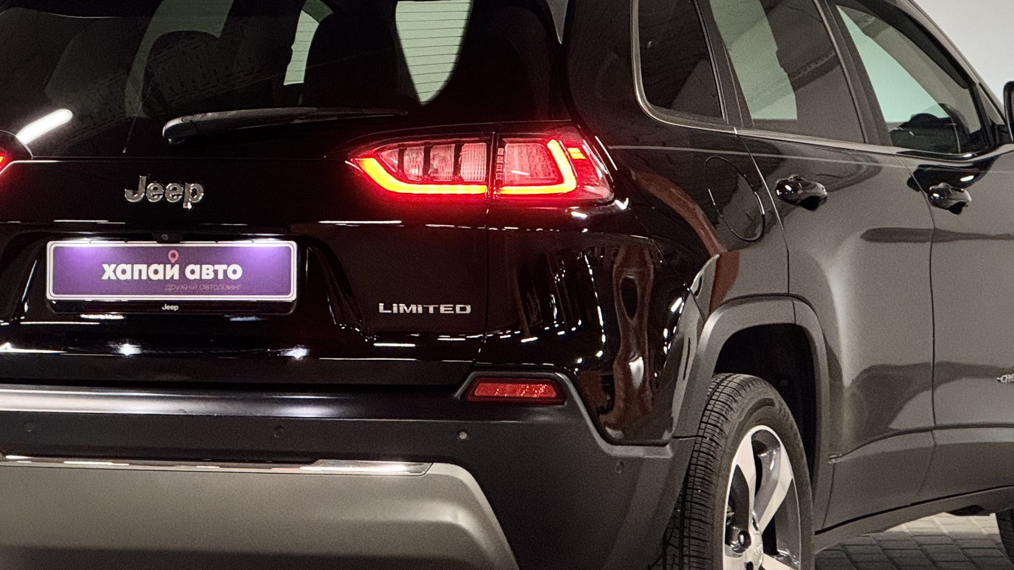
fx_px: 5485
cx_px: 482
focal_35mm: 204
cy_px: 287
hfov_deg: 10.6
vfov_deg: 6.0
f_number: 2.8
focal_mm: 15.66
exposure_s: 1/50
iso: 400
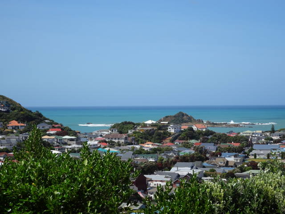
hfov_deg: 21.1
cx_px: 142
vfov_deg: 15.9
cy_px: 107
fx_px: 766
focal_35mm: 93
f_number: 5
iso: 80
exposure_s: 1/640
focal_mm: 15.92
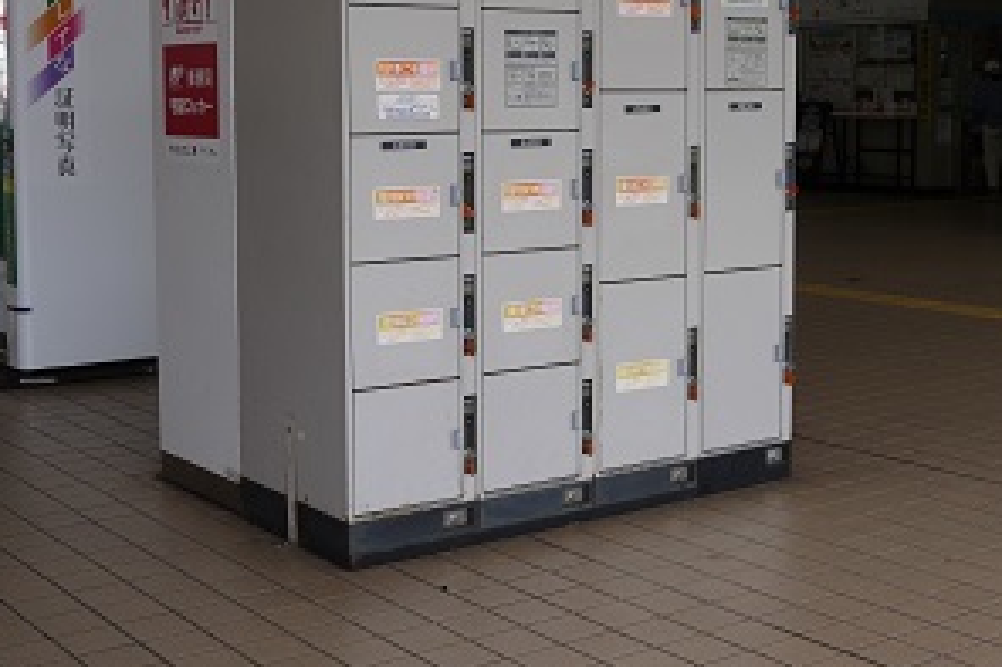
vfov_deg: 22.9
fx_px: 1641
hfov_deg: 33.9
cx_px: 589
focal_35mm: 59
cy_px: 223
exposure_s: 1/160
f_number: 5.6
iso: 160
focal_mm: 21
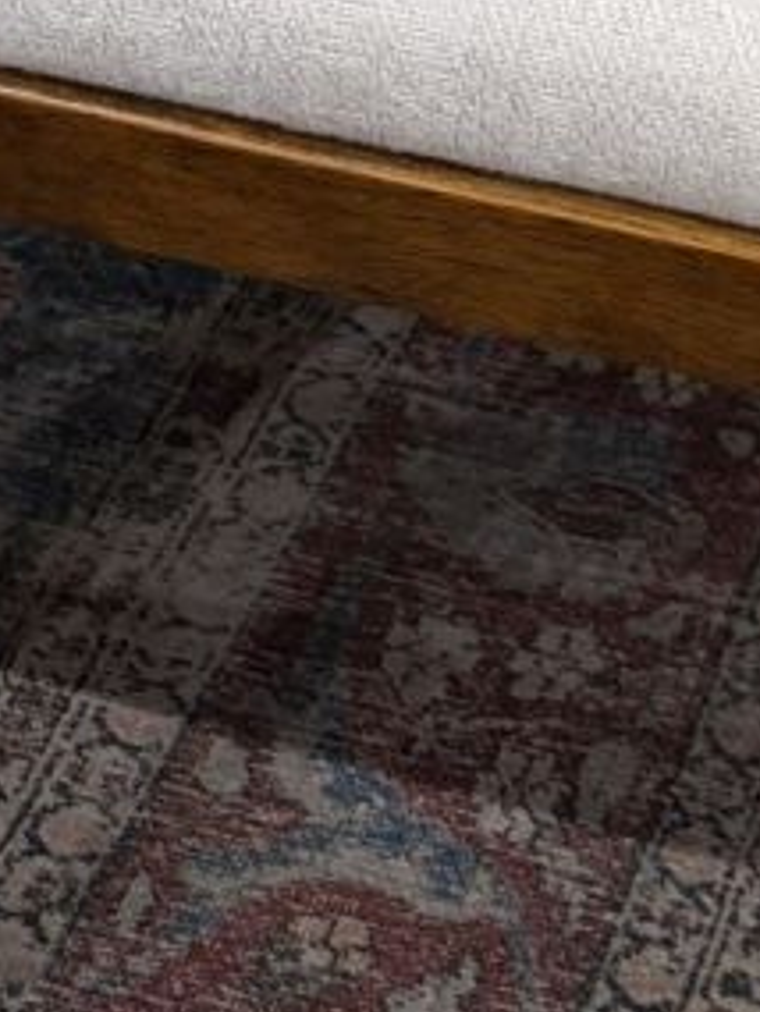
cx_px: 1108
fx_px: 2954
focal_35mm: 101
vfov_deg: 17.2
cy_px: -582
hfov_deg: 13.8
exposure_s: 1/120
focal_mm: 6.76
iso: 200
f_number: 1.78
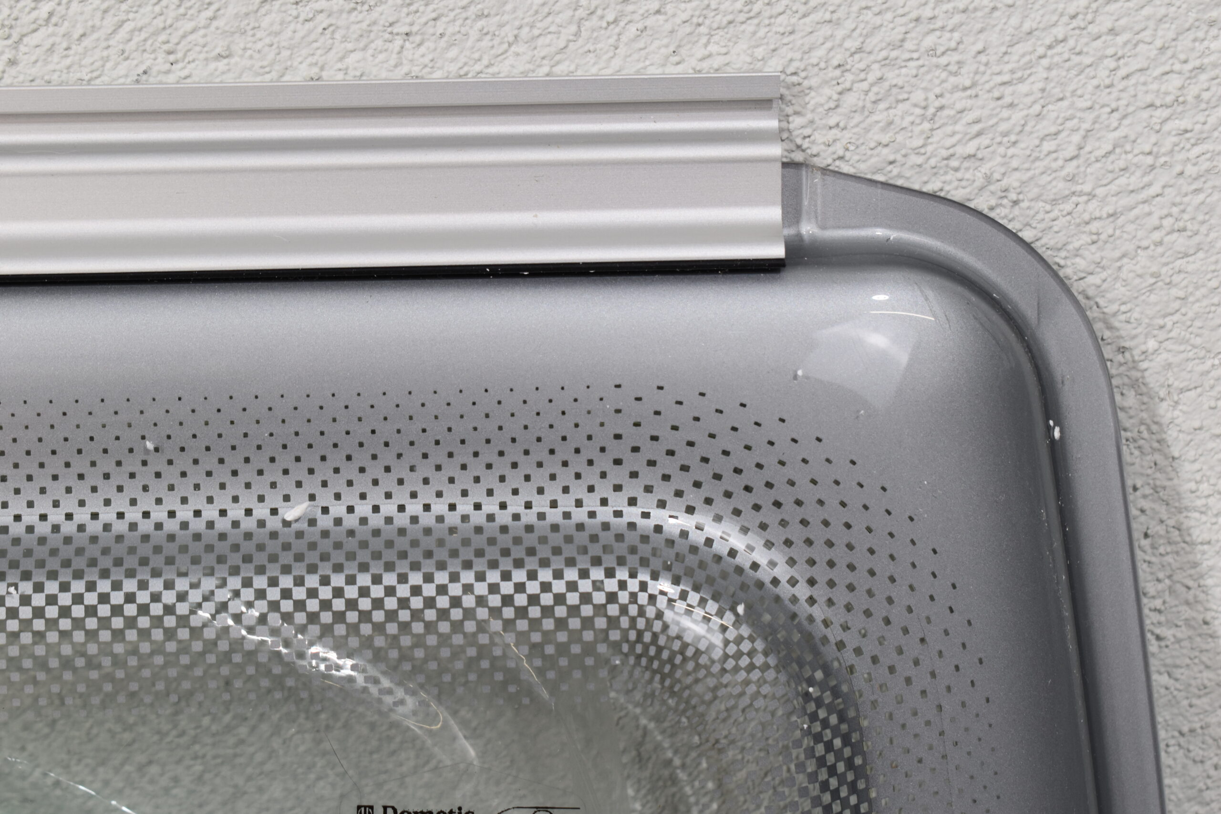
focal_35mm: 82
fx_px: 2798
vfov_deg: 16.6
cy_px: 407
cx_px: 610
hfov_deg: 24.6
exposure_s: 1/60
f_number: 8
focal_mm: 55
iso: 400
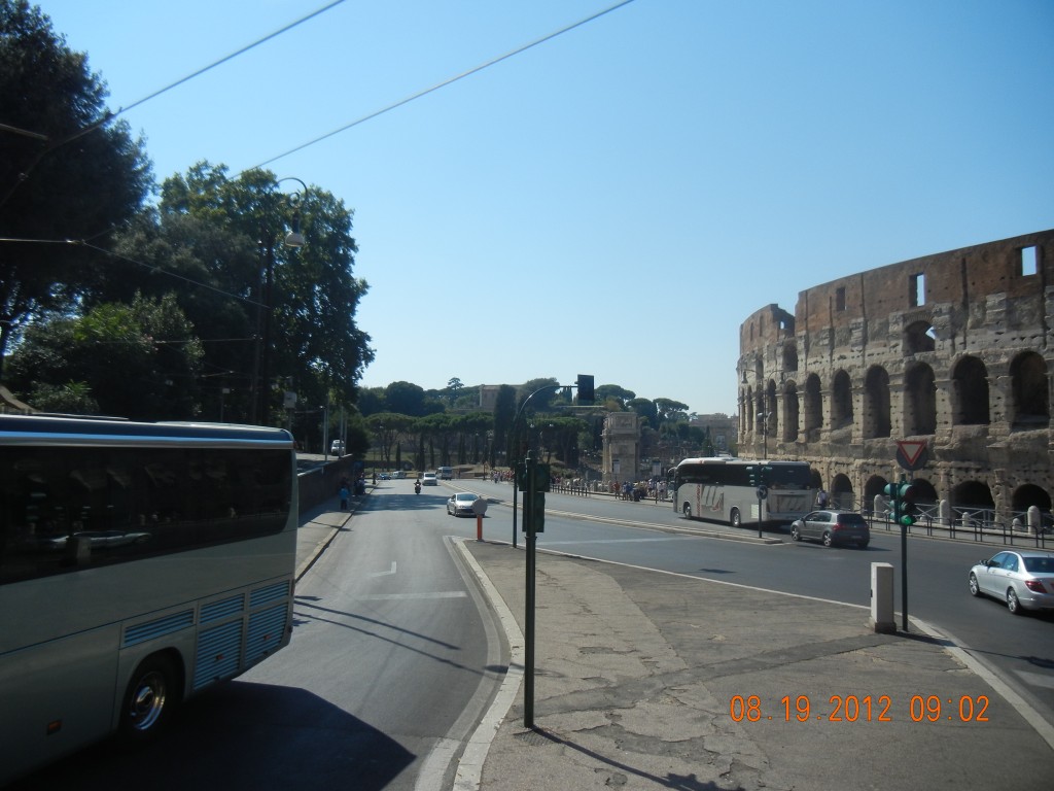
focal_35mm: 30
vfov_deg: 46.8
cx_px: 527
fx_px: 913
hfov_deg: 60.0
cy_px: 396
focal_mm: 5.4
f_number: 7
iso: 160
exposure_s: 1/514
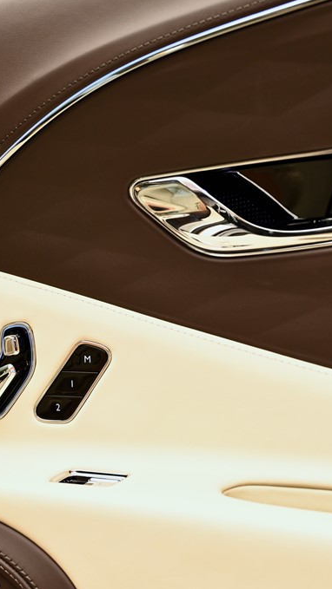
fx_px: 939
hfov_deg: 20.0
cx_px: 106
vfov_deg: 34.9
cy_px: 294
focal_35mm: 60
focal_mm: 38
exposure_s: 1/25
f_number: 5.6
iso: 800
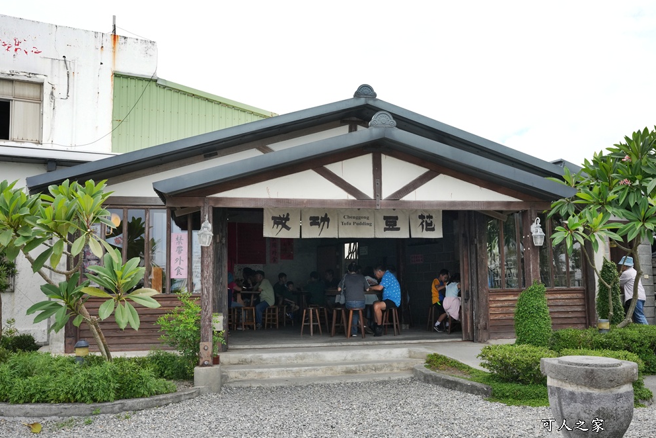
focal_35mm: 33
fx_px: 605
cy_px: 224
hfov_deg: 56.9
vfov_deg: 39.7
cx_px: 336
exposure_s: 1/1000
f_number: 10
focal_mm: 32.2
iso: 1250
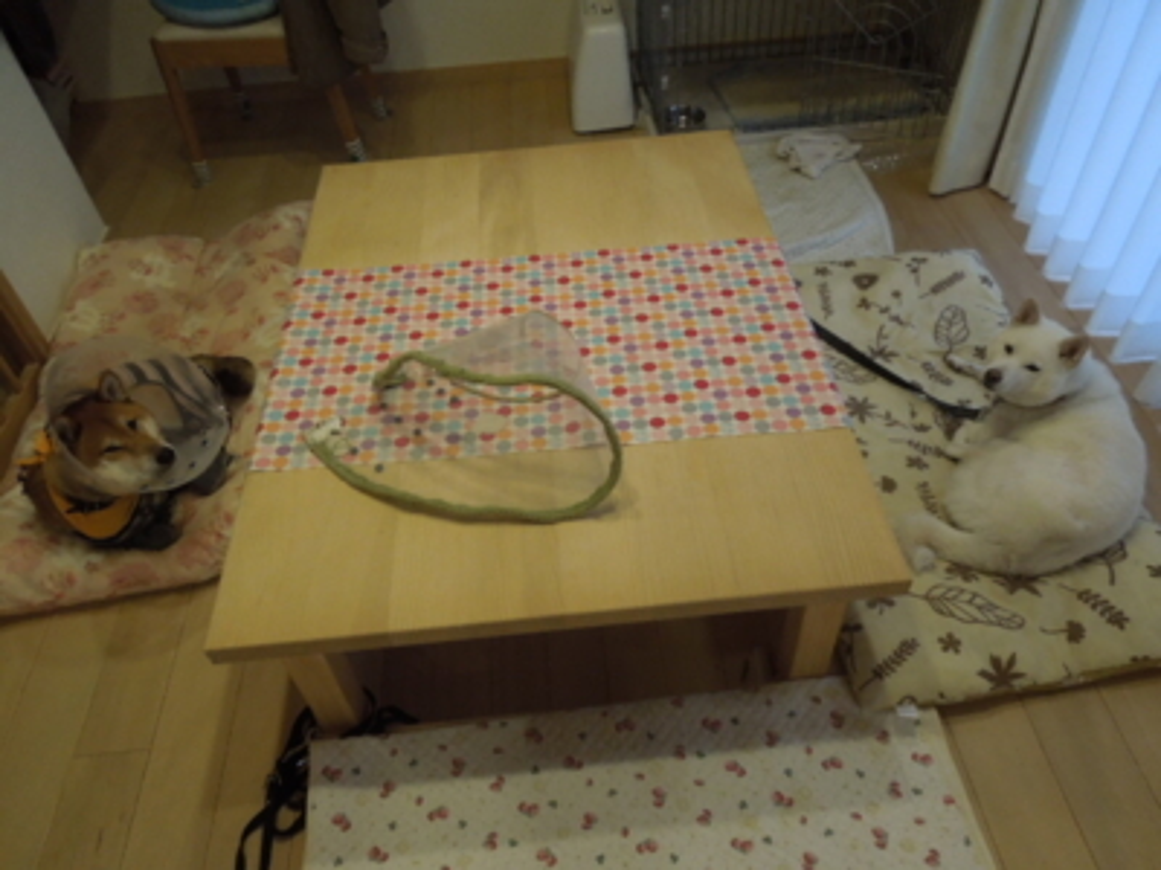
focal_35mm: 25
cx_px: 580
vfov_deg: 54.9
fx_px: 838
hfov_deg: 69.4
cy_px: 435
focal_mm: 4.5
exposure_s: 1/30
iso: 400
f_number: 3.3
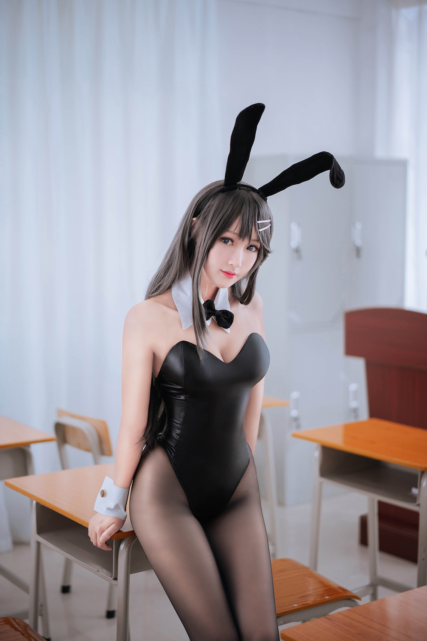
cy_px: 320
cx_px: 214
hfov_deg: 24.6
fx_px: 978
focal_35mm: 55
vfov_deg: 36.2
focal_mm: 55
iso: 200
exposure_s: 1/100
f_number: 1.8
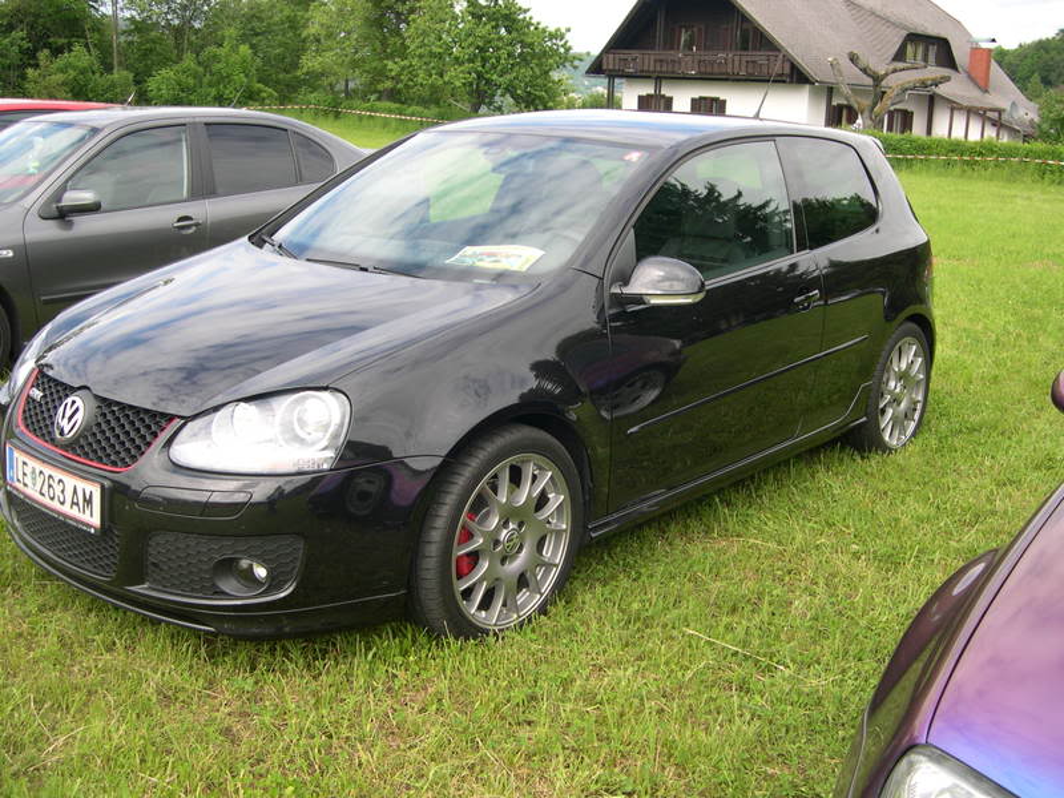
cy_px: 399
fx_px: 1168
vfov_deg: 37.7
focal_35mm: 38
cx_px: 532
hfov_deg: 49.0
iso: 100
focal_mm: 8
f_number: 2.8
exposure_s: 1/440
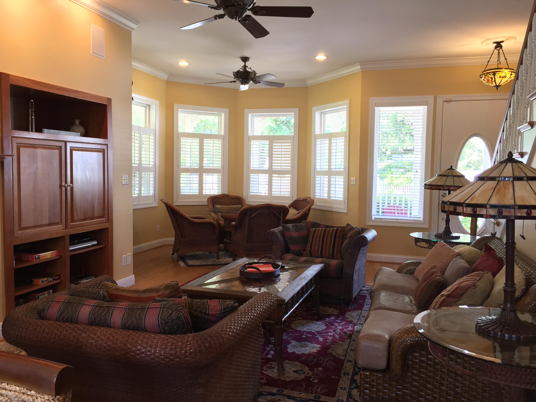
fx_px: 449
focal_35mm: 29
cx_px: 268
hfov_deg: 61.7
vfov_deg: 48.2
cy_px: 201
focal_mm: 4.15
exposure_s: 1/30
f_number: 2.2
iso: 64
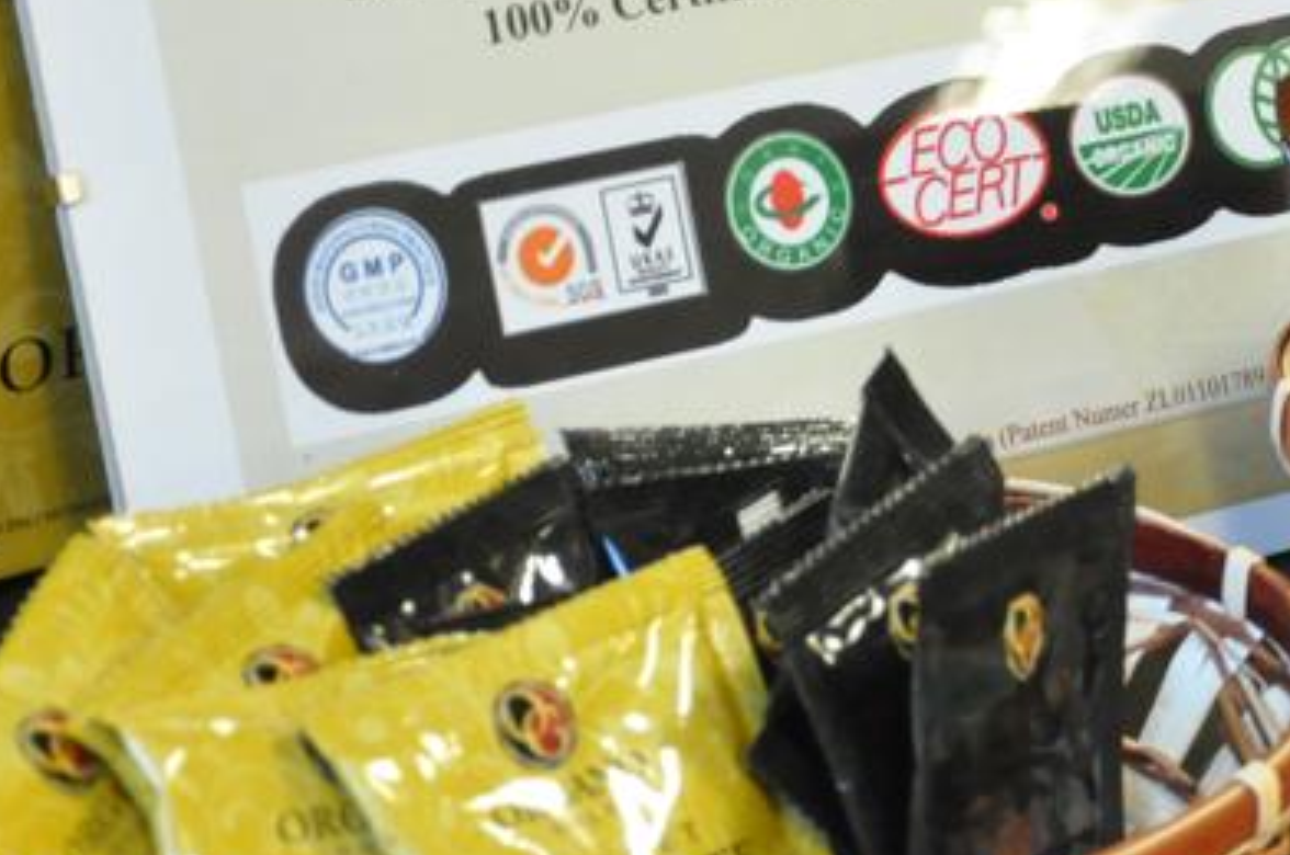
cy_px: 178
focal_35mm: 149
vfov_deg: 9.2
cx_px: 1083
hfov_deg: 13.7
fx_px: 5330
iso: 2000
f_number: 4.5
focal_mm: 38
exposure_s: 1/25
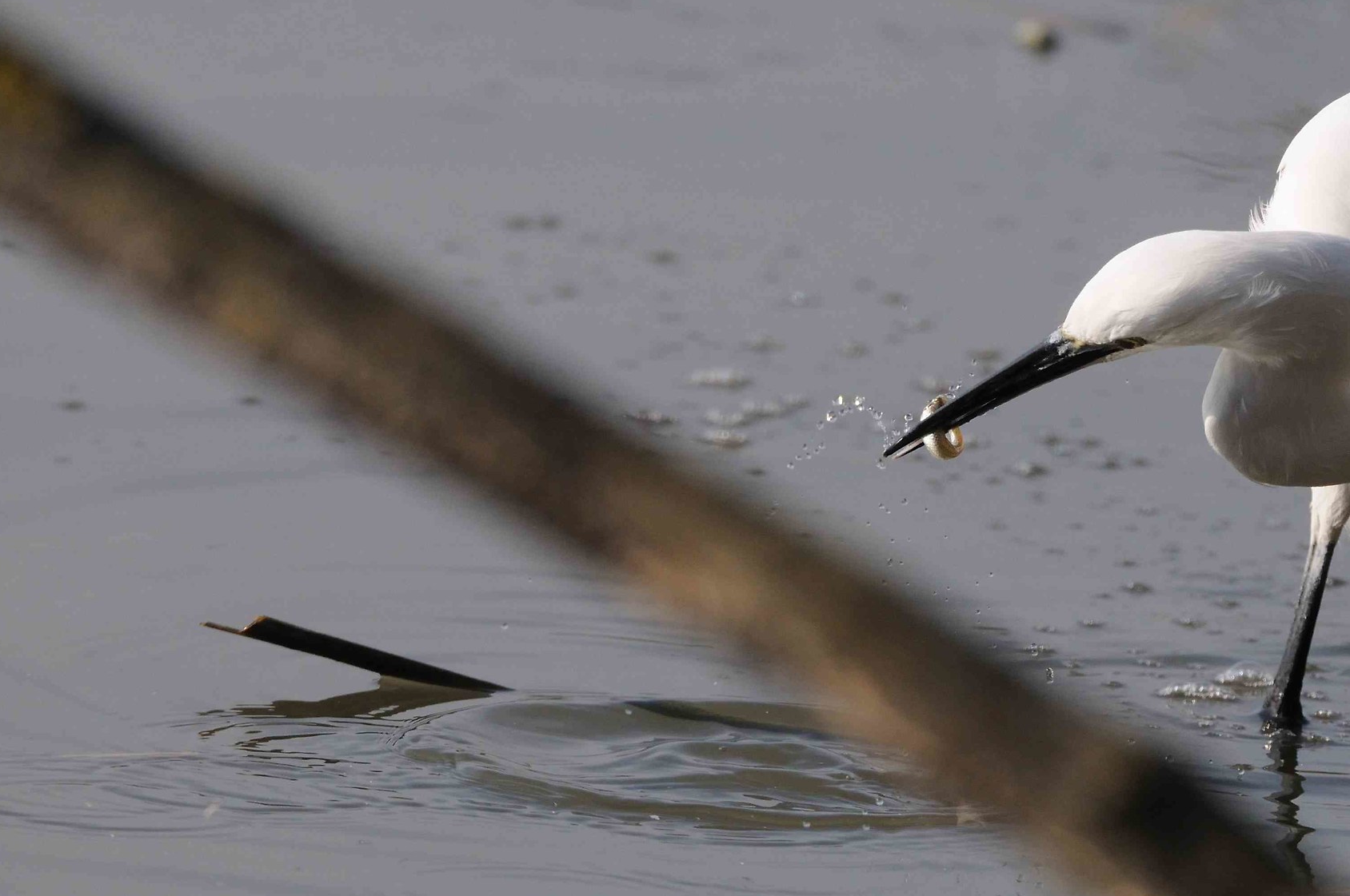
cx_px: 936
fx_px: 36741
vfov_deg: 1.4
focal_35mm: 981
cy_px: 479
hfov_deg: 2.1
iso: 800
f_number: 9
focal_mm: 460
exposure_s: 1/3200
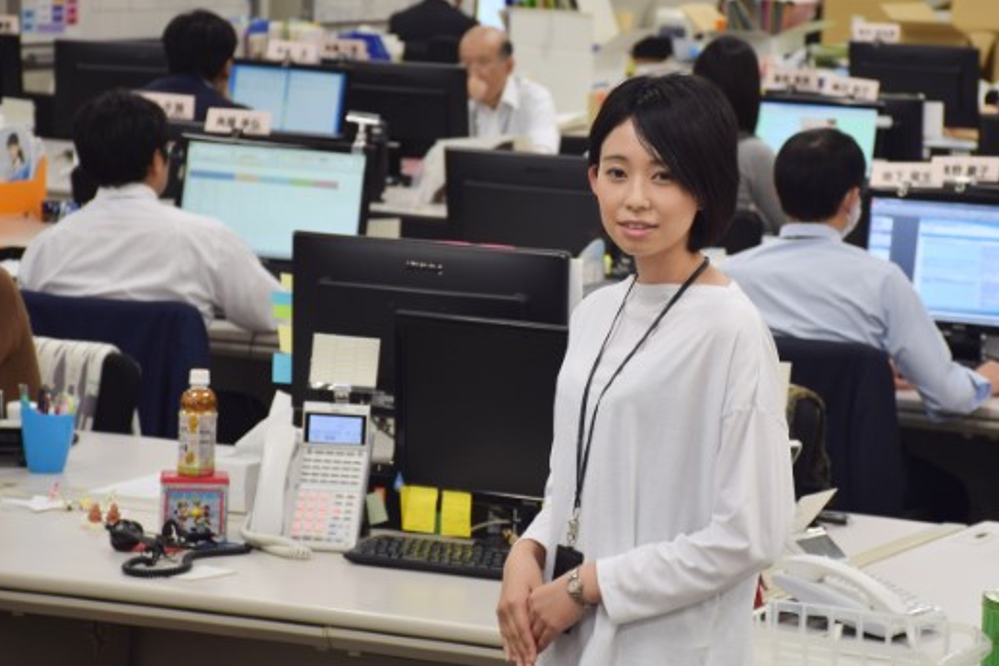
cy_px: 303
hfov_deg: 13.0
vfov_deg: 8.7
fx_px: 4372
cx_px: 598
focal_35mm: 158
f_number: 5.3
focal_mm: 85
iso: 100
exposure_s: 1/13
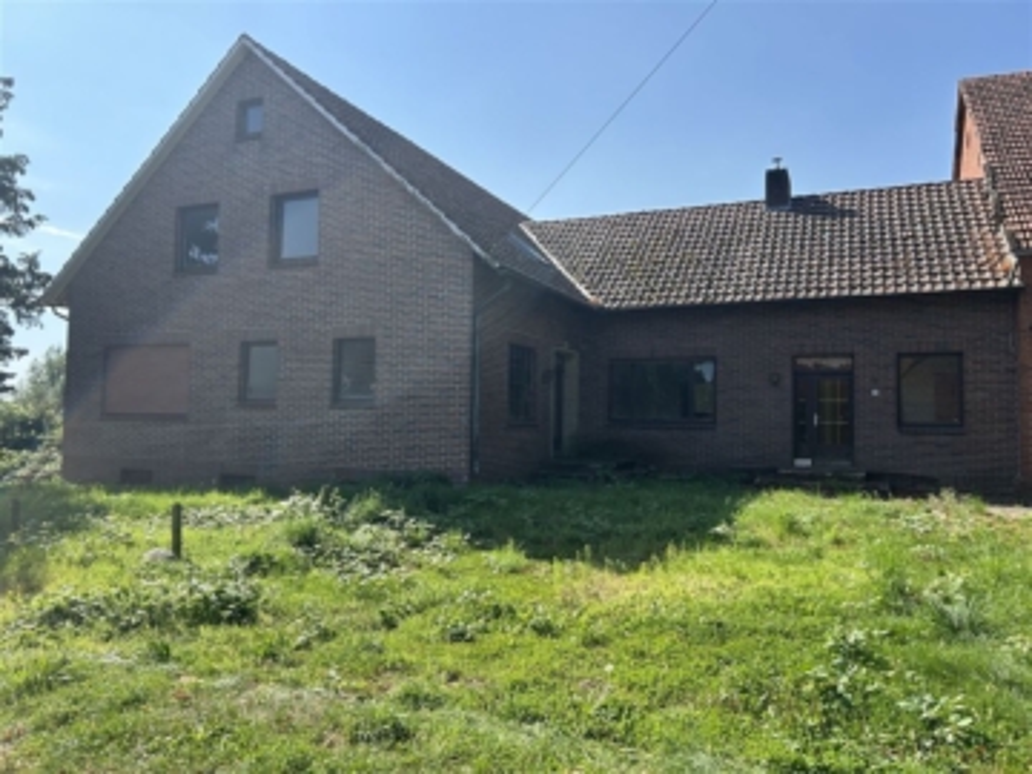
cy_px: 387
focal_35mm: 26
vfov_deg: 53.1
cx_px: 516
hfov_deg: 67.3
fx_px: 775
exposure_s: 1/2353
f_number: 1.5
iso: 50
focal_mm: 5.7
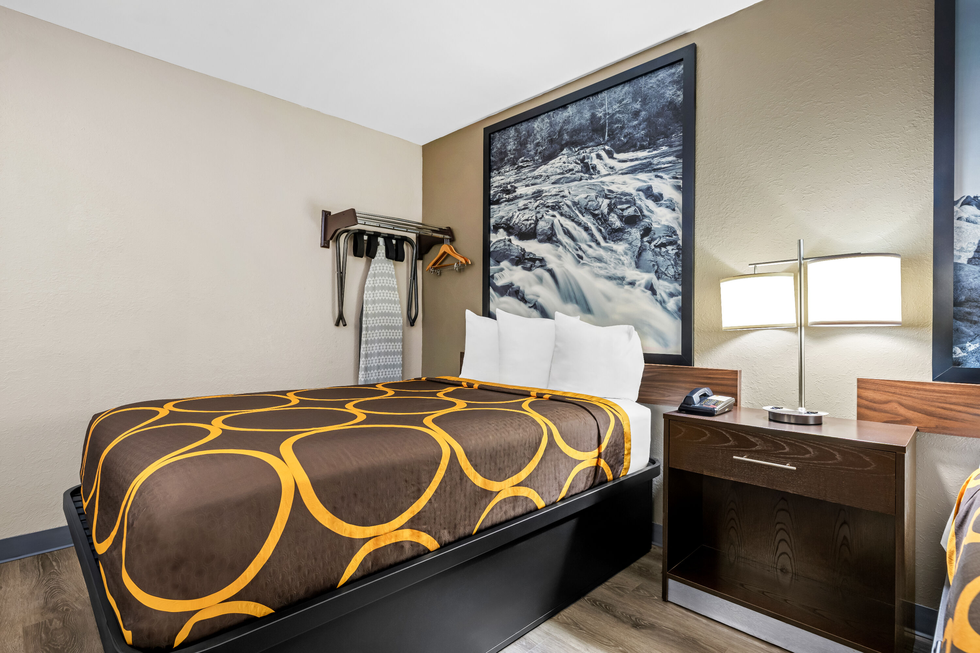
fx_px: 476
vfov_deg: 68.9
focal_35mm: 18
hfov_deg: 91.6
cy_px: 326
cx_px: 490
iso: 200
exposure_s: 1.6
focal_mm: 17.5
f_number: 8
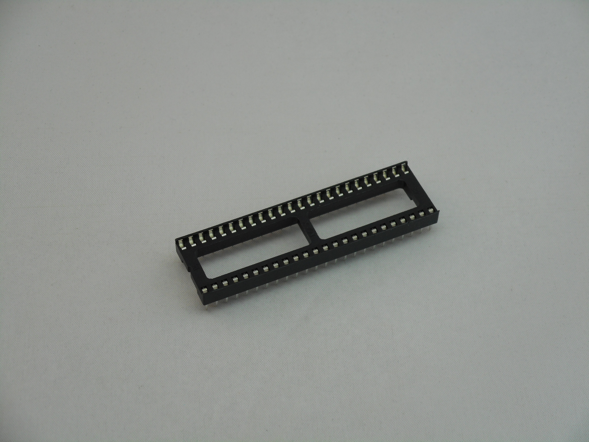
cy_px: 221
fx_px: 1514
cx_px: 294
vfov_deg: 16.6
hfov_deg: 22.0
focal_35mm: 89
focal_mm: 15.9
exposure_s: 1/60
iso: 125
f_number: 5.6
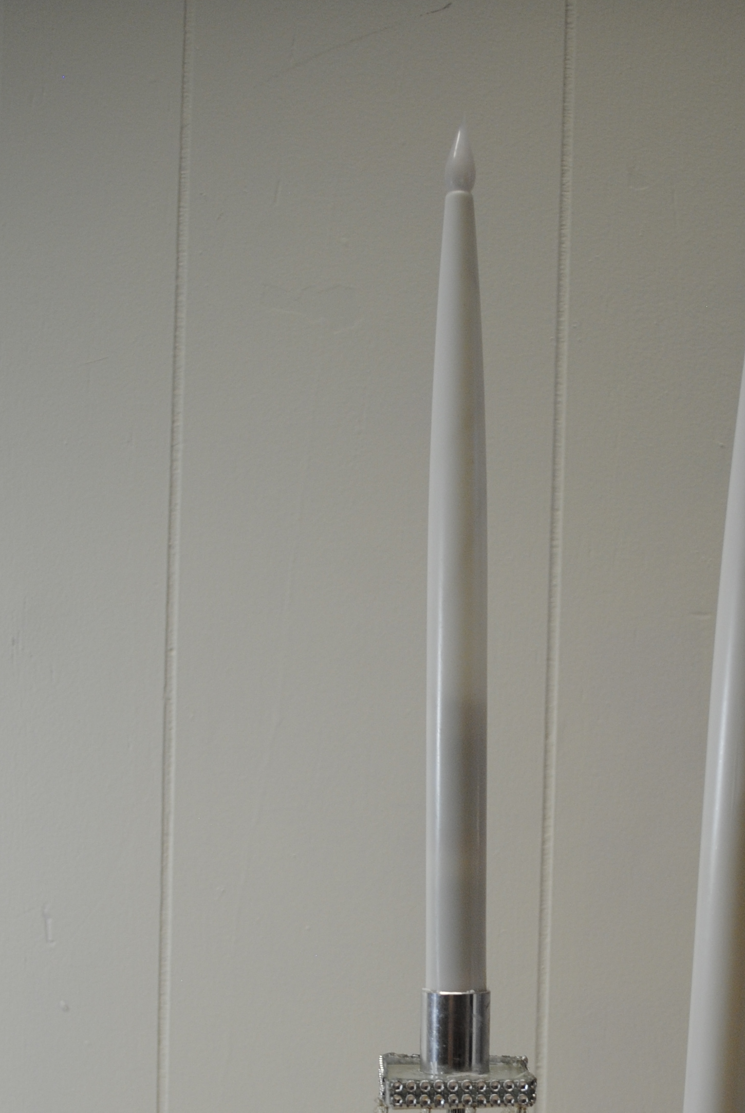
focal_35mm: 59
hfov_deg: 22.9
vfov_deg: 32.5
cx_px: 512
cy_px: 965
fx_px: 1826
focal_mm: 22
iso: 200
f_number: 3.8
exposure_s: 1/50
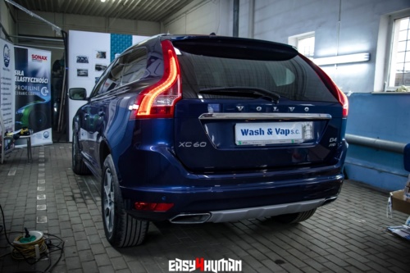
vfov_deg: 39.9
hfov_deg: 57.2
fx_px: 376
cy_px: 136
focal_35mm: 33
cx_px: 205
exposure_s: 1/60
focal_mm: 22
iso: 1600
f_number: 3.8
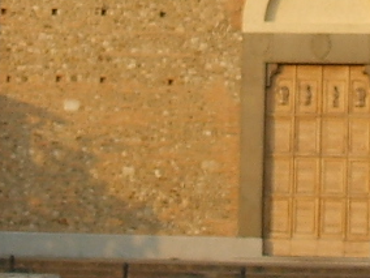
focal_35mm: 220
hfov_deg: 9.0
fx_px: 2352
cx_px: 304
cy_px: -114
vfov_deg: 6.7
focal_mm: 6.6
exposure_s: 1/250
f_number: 3.5
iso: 50
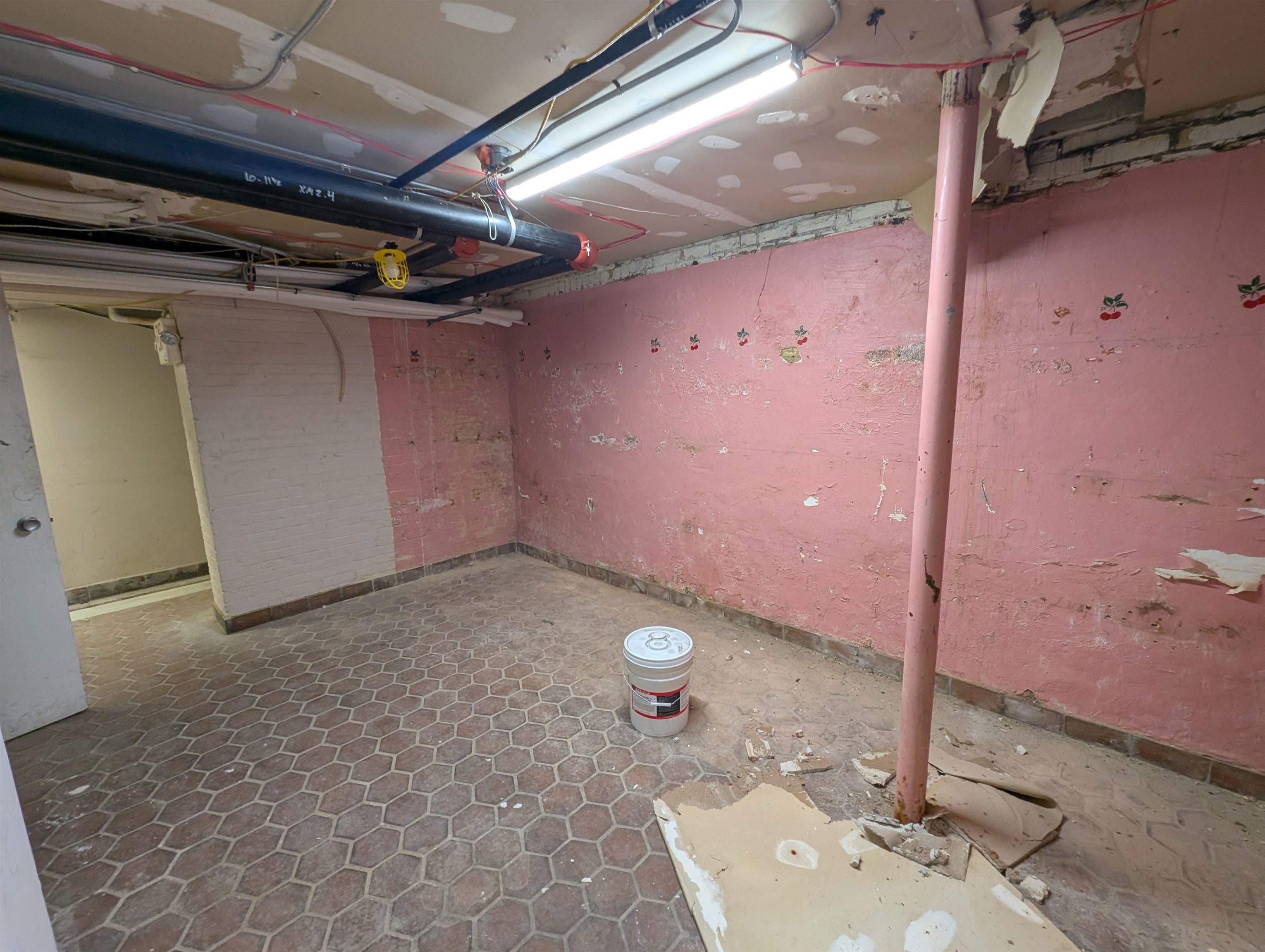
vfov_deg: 90.1
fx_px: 476
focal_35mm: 13
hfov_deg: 106.1
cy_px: 476
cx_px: 632
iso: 102
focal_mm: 1.95
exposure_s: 1/40
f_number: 2.2
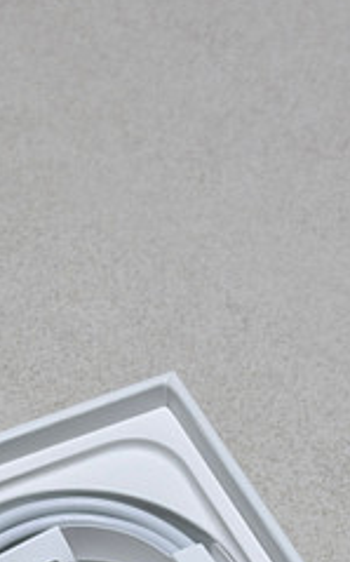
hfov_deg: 8.2
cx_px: 20
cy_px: 795
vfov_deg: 12.6
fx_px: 2446
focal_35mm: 160
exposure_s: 1/366
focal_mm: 6.76
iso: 64
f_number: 1.78
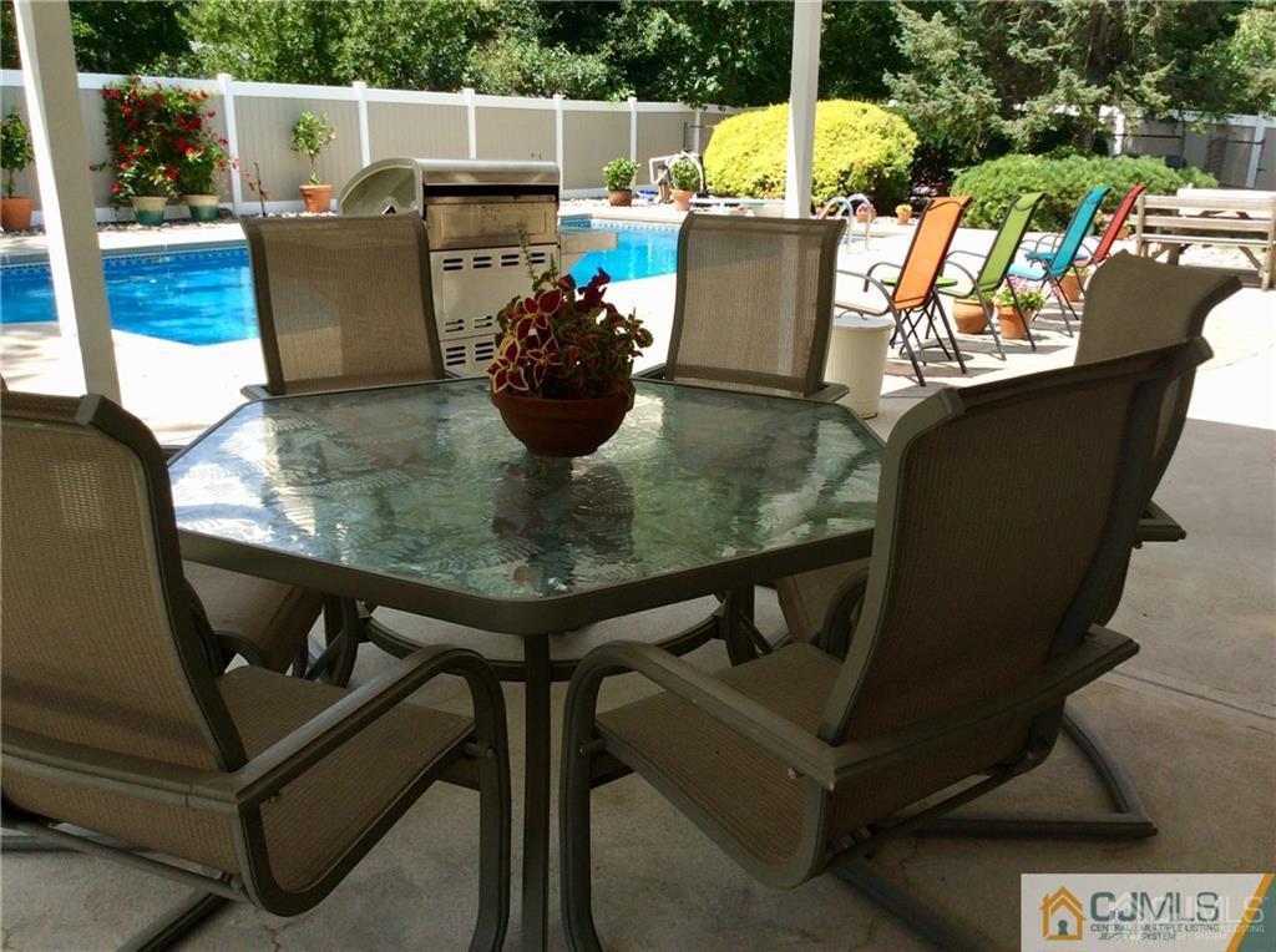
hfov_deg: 56.9
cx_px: 638
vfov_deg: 44.0
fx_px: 1177
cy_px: 476
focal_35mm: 32
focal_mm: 3.3
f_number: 2.4
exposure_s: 1/665
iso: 32
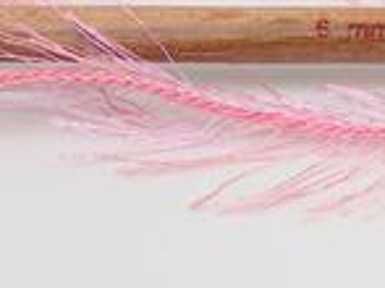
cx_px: 390
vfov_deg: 6.5
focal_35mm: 229
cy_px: 101
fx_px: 2545
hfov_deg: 8.6
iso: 200
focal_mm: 17.25
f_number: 2.9
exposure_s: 1/34.4
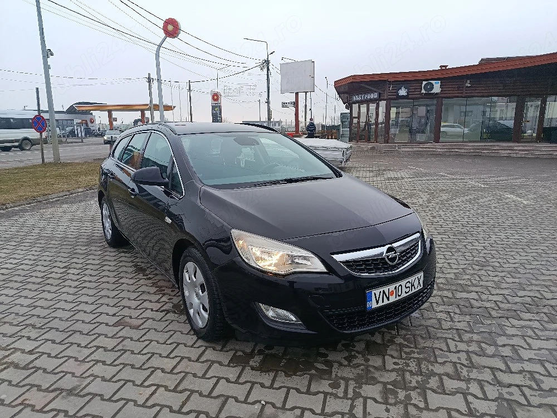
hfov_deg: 71.6
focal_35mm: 24
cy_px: 209
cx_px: 278
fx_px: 386
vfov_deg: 56.8
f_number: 1.7
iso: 50
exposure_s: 1/208
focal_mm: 5.24
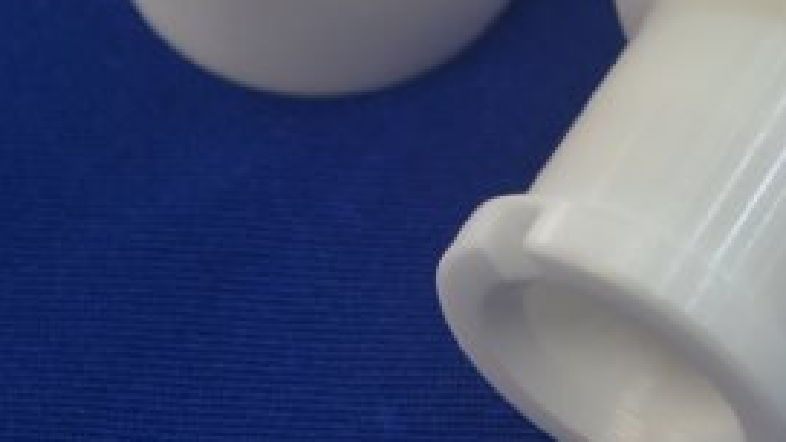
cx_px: 523
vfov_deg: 5.9
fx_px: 4231
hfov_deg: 10.6
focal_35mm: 203
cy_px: -230
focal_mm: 44
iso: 400
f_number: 5.3
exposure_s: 1/20
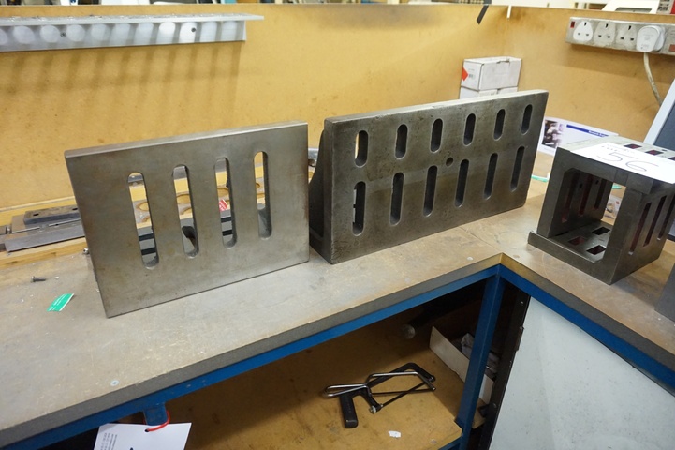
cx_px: 338
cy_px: 225
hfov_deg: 73.8
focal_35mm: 24
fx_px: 450
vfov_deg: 53.1
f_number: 3.5
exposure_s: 1/125
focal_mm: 16
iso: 3200
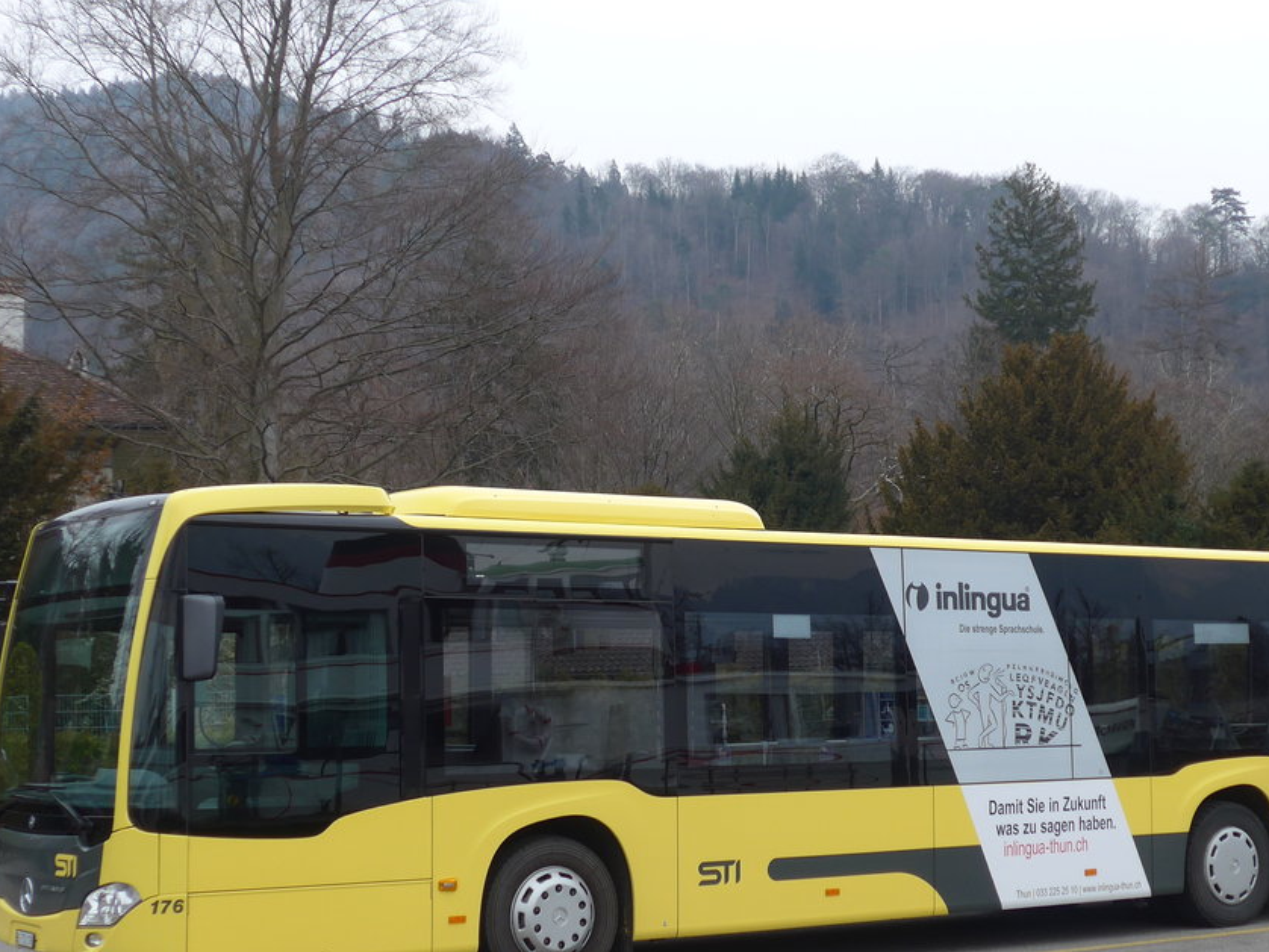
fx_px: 2310
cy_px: 533
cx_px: 733
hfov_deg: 30.7
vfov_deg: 23.3
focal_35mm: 63
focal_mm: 9
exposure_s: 1/320
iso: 80
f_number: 2.8
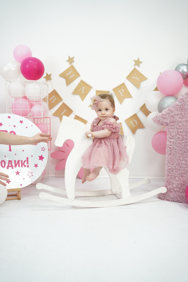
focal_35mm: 35
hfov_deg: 37.9
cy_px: 141
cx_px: 94
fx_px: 274
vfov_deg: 54.4
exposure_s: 1/160
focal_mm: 35
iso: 1250
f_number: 4
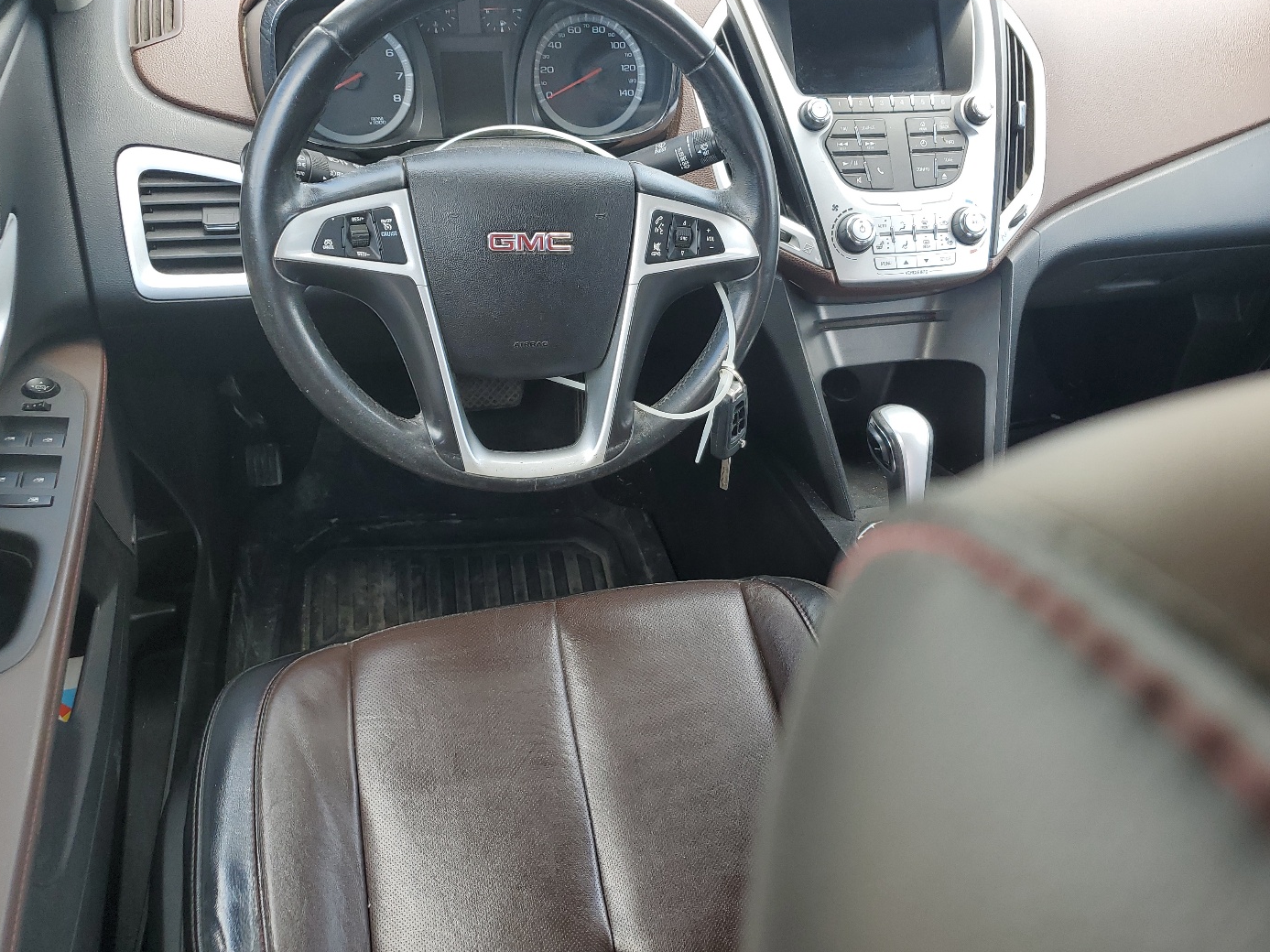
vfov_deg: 46.8
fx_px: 1101
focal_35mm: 30
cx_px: 713
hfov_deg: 59.8
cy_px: 462
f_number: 1.5
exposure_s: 1/154
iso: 50
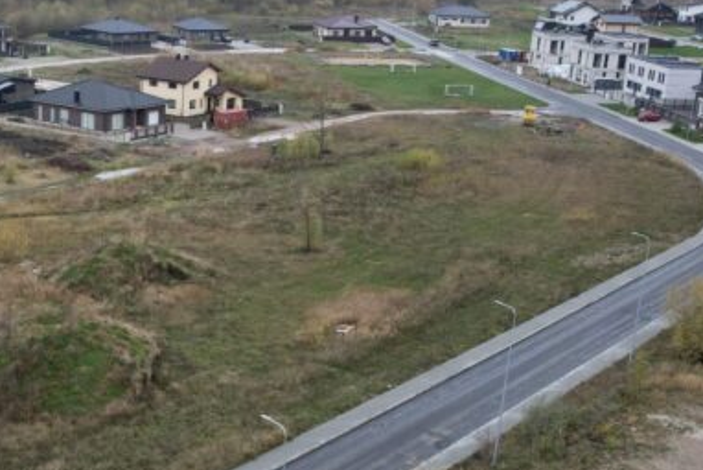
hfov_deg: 32.9
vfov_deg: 22.7
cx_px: 136
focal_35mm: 59
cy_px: 375
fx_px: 1153
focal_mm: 8.38
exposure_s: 1/120
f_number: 2.8
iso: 200
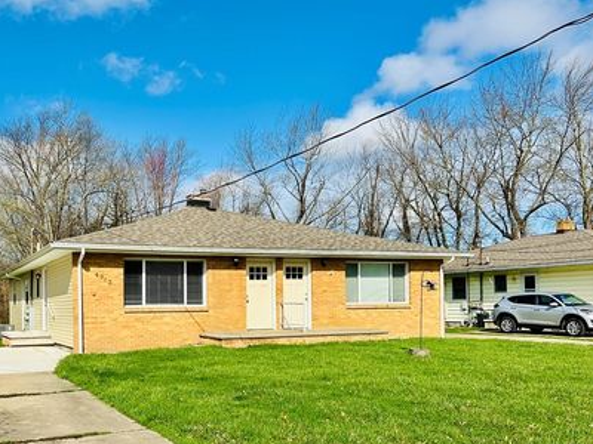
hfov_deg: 59.3
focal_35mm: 30
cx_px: 225
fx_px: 514
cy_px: 252
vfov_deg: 46.7
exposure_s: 1/6211
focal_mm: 6.86
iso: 80
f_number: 1.78
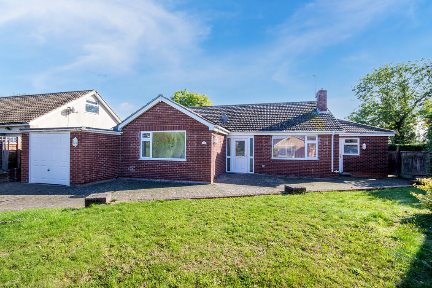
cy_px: 144
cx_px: 216
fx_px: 192
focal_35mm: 16
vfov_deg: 73.8
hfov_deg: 96.7
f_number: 8
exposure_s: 1/100
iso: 100
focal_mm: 11
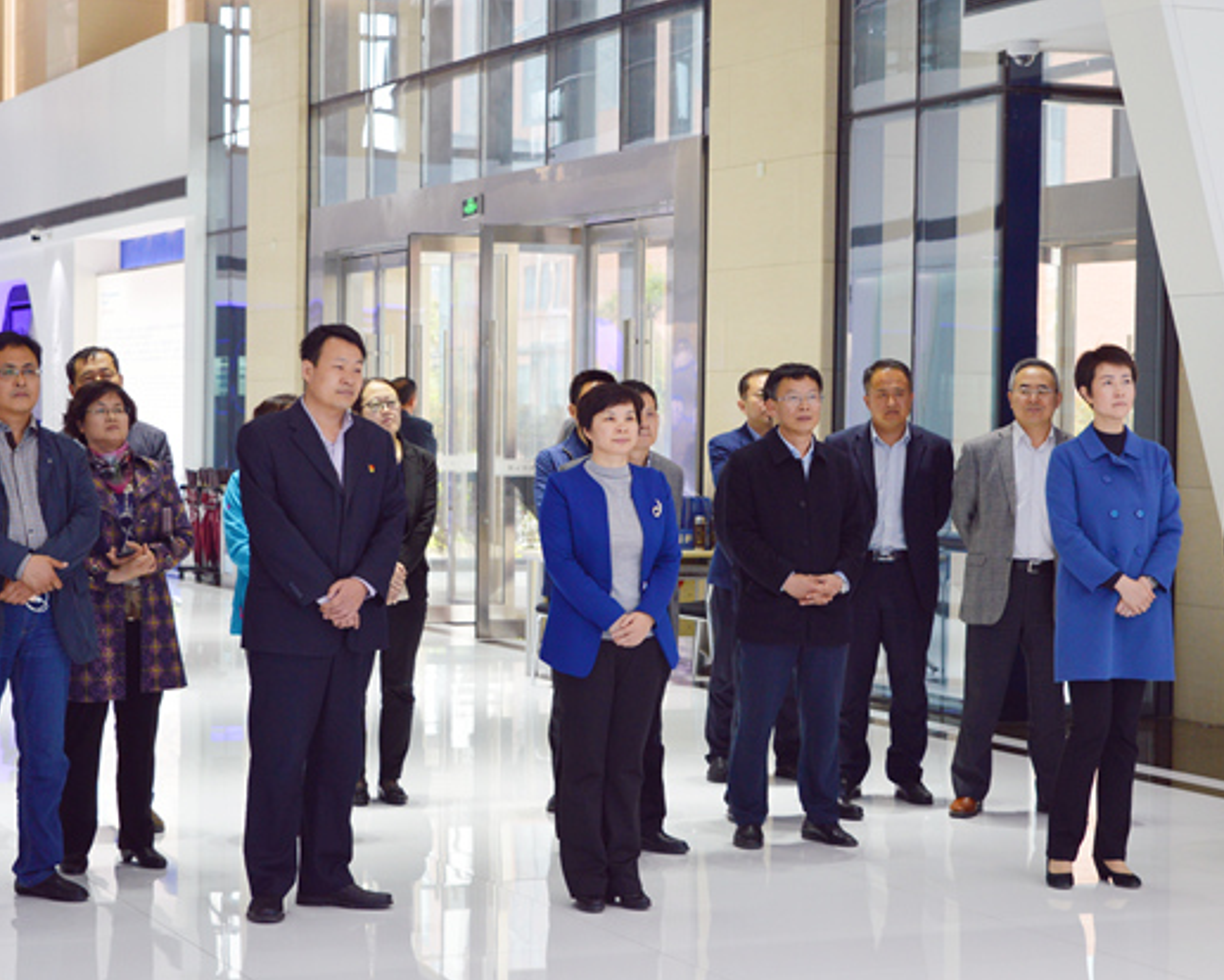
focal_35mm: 79
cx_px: 648
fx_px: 2862
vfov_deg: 19.4
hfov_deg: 24.1
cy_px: 494
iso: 400
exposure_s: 1/60
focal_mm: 46
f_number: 5
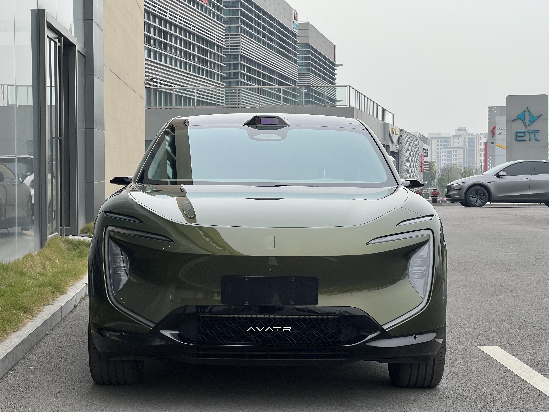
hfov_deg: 25.3
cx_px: 274
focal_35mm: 77
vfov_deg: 19.1
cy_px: 206
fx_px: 1221
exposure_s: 1/99
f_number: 2.8
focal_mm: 9
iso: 32
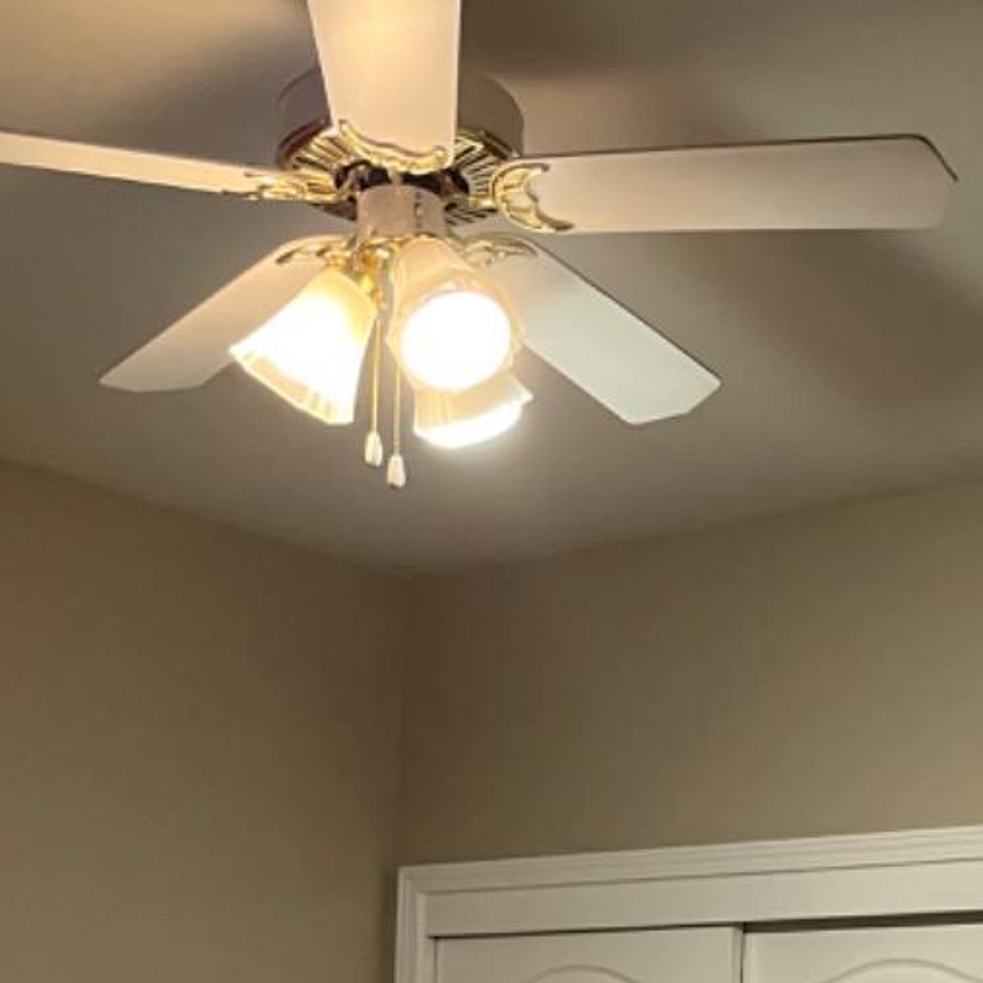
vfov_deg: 24.2
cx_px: 801
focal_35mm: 68
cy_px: 988
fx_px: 2185
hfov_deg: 24.9
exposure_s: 1/60
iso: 160
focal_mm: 5.1
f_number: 1.6
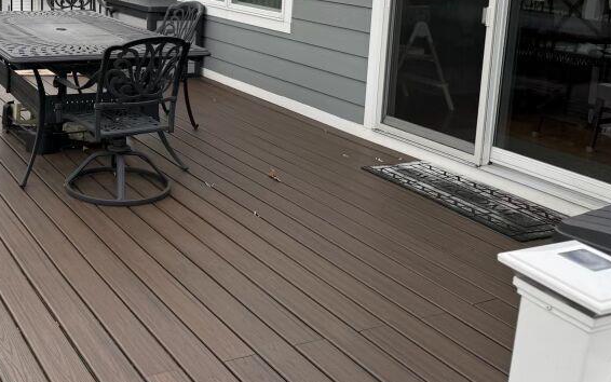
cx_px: 131
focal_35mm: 46
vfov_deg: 27.1
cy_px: 44
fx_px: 766
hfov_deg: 41.8
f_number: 1.78
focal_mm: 6.76
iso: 80
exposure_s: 1/840
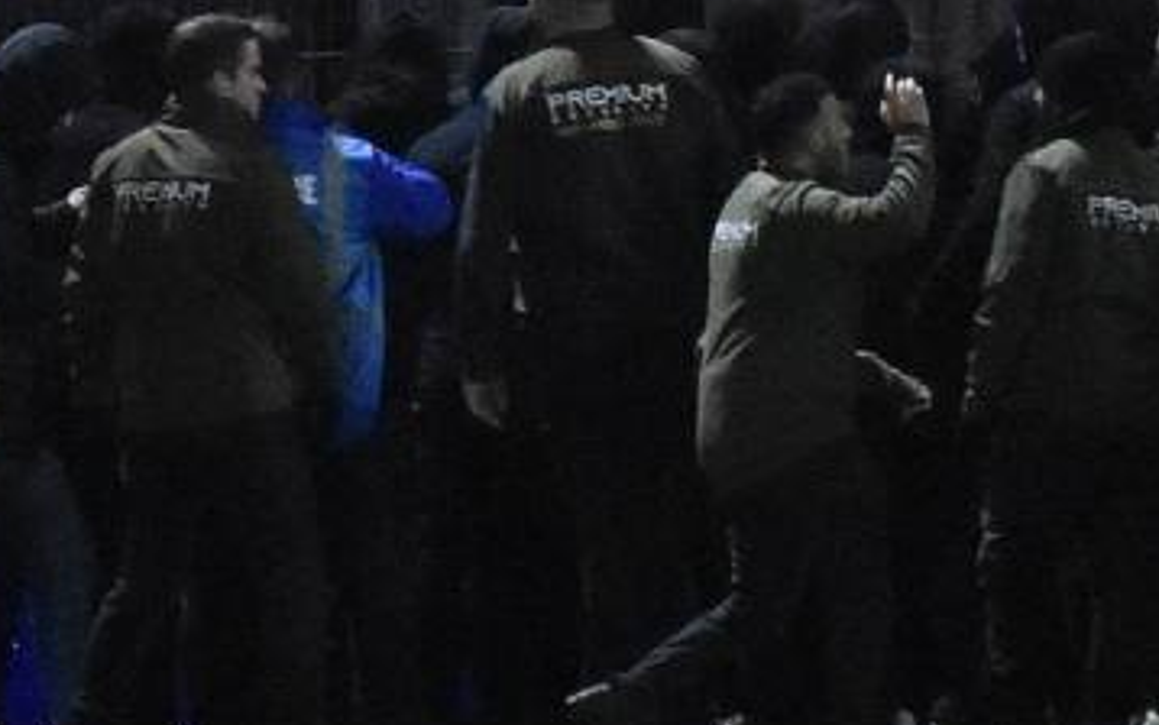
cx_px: 628
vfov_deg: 2.0
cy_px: 100
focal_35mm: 673
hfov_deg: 3.1
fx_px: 21264
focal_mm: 82
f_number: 4
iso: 2500
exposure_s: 1/400
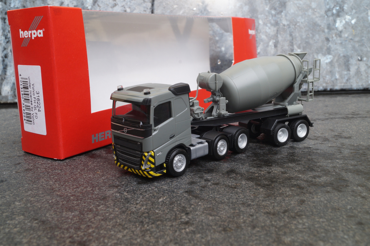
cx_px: 185
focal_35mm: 39
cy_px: 123
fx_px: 401
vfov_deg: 34.2
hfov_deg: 49.6
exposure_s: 1/60
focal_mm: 26
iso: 250
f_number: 18
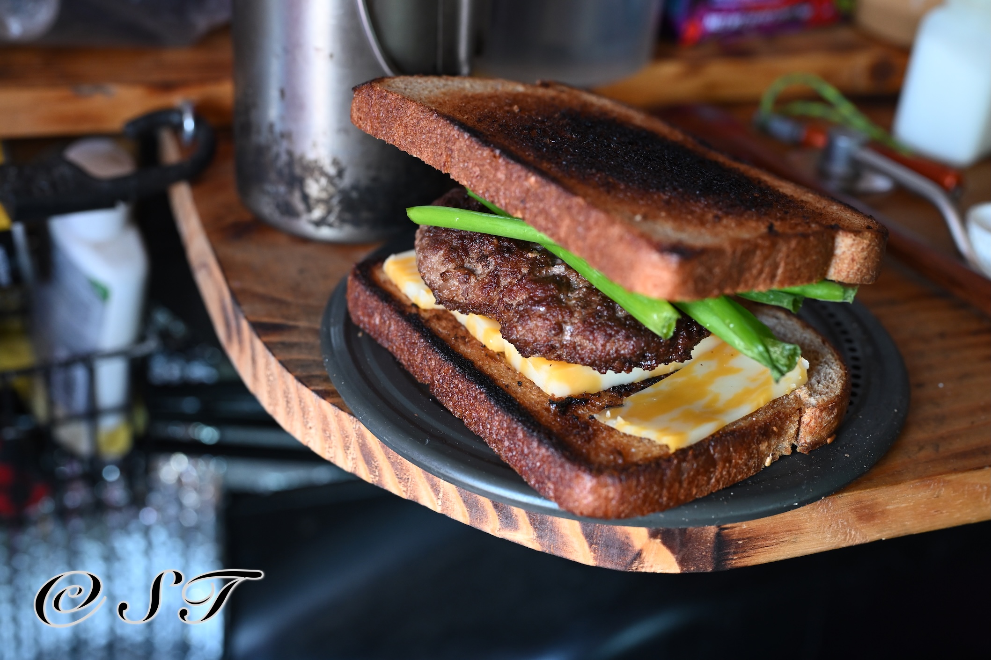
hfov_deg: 39.6
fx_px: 1376
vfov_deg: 27.0
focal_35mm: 50
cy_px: 330
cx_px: 496
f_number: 4.5
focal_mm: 50
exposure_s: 1/40
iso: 1600
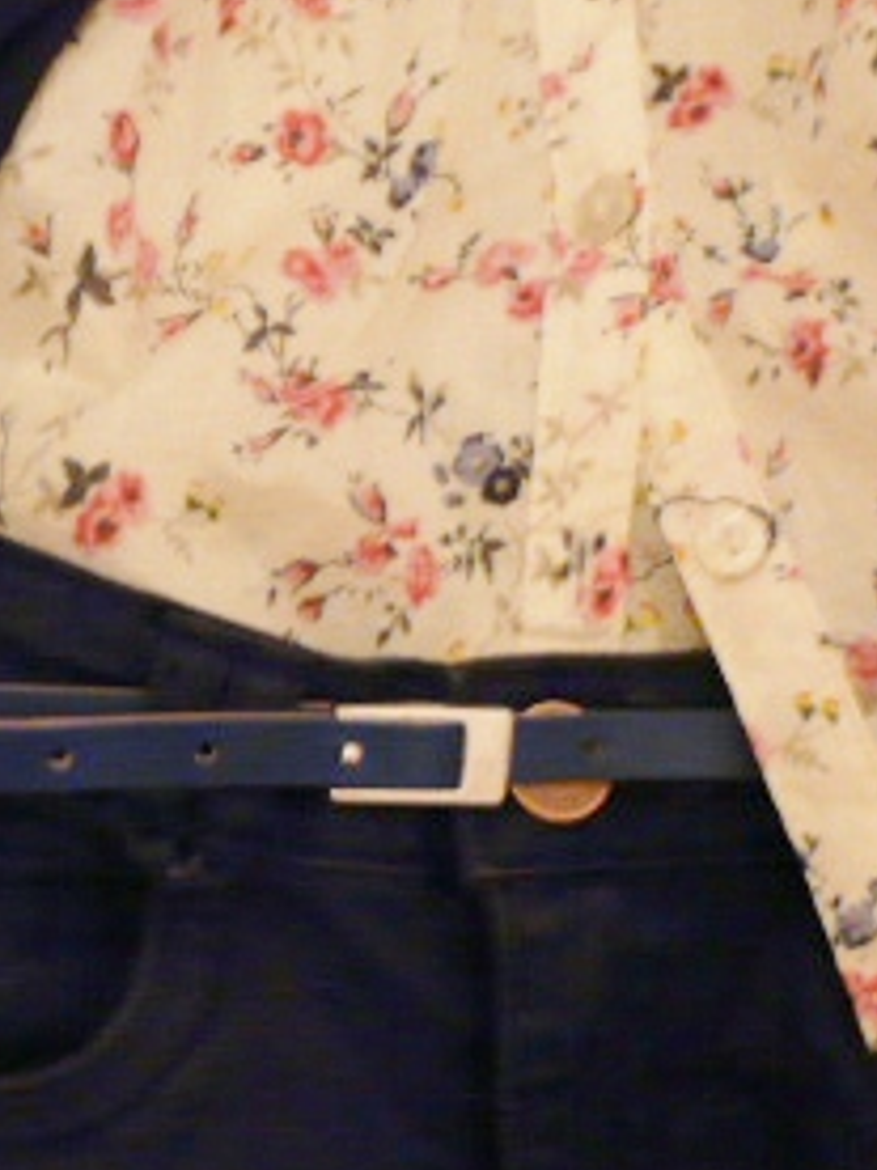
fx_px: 2196
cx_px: 330
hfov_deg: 22.5
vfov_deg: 29.4
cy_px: 856
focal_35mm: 65
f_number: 2.8
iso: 400
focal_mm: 4.6
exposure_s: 1/13
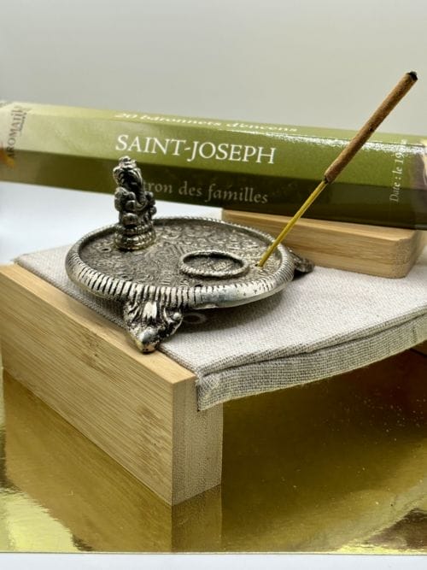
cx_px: 214
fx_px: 856
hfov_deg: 28.0
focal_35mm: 52
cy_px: 285
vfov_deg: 36.8
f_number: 1.6
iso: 32
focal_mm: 5.96
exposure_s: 1/194
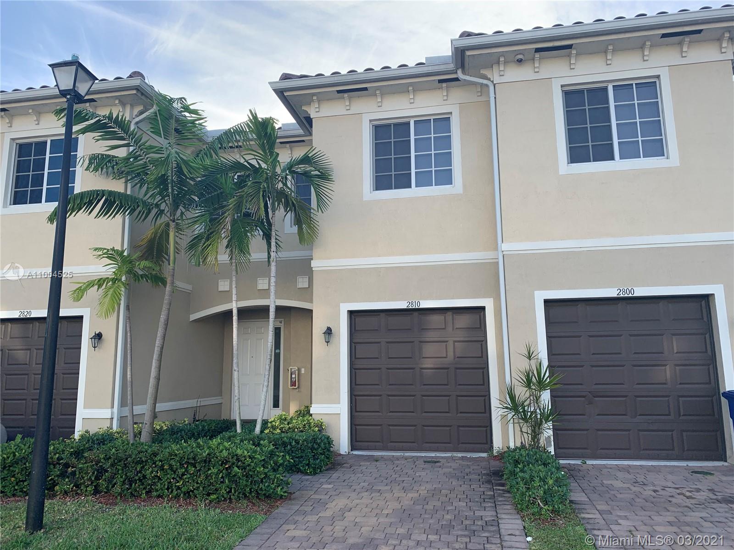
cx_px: 367
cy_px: 275
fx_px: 551
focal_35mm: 26
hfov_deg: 67.3
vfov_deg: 53.1
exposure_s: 1/601
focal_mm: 4.25
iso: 25
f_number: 1.8
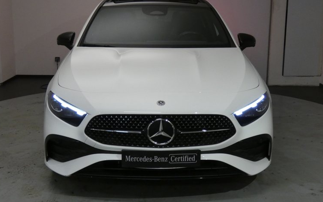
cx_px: 161
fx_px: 458
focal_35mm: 52
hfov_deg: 38.9
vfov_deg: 24.9
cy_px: 101
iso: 320
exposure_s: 1/80
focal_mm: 8.2
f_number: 3.8
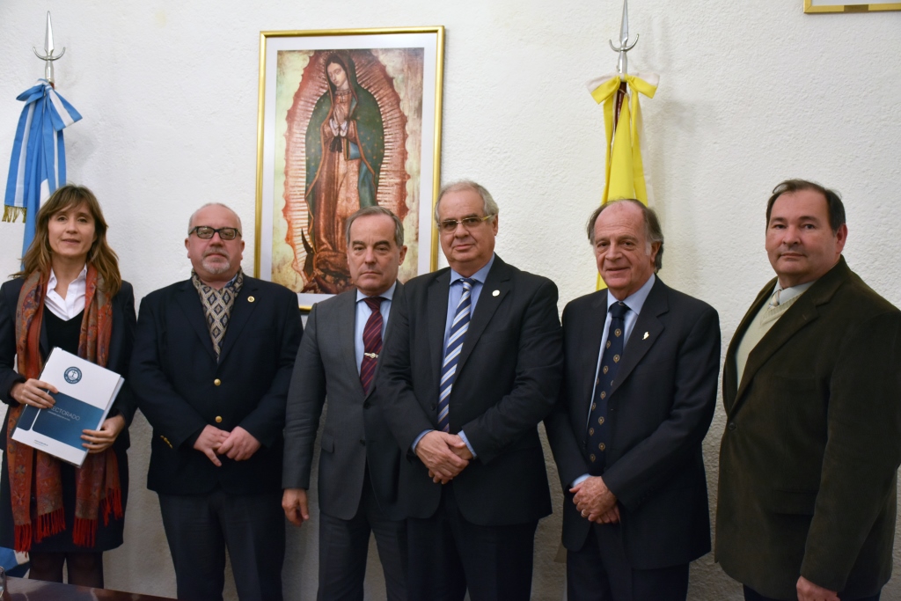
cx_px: 450
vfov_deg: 28.1
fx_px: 1201
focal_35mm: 48
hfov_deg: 41.1
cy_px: 300
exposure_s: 1/60
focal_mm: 32
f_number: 4
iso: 1250
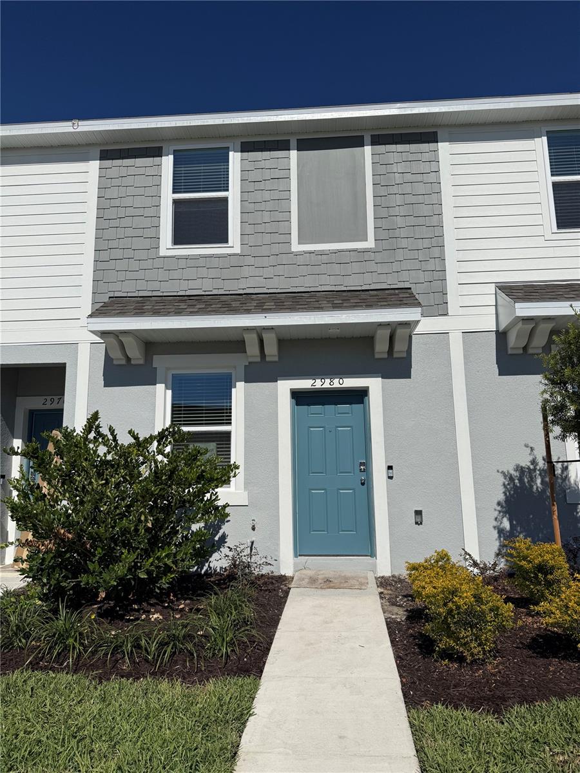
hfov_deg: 56.8
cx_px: 290
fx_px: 536
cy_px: 386
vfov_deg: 71.6
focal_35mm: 24
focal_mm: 6.76
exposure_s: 1/14286
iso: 64
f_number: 1.78
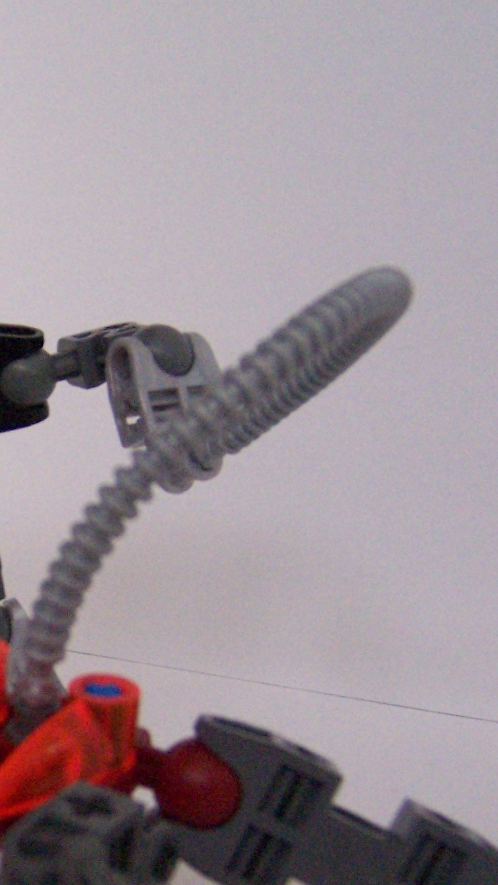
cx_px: -193
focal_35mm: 67
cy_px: 556
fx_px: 1572
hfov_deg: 16.7
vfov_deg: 31.3
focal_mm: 5.5
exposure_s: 1/60
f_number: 2.8
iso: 400
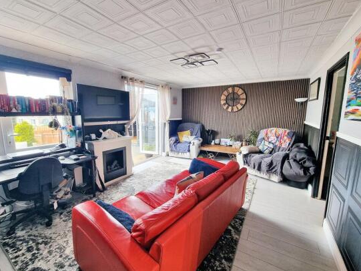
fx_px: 146
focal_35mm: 14
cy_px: 132
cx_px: 179
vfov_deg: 85.7
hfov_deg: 102.0
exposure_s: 1/50
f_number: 2.2
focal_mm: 2.2
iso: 64
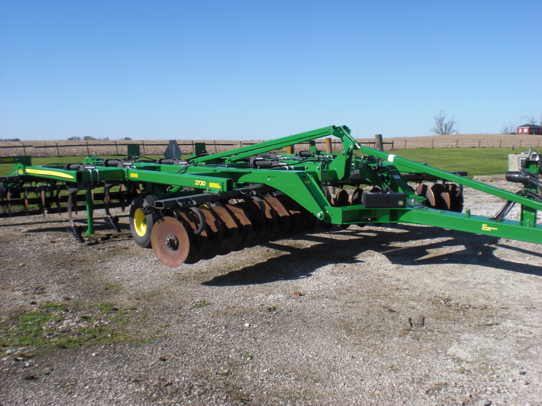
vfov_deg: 37.7
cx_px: 271
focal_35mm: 38
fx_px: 595
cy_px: 203
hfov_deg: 49.0
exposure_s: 1/320
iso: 64
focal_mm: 6.3
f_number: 5.6
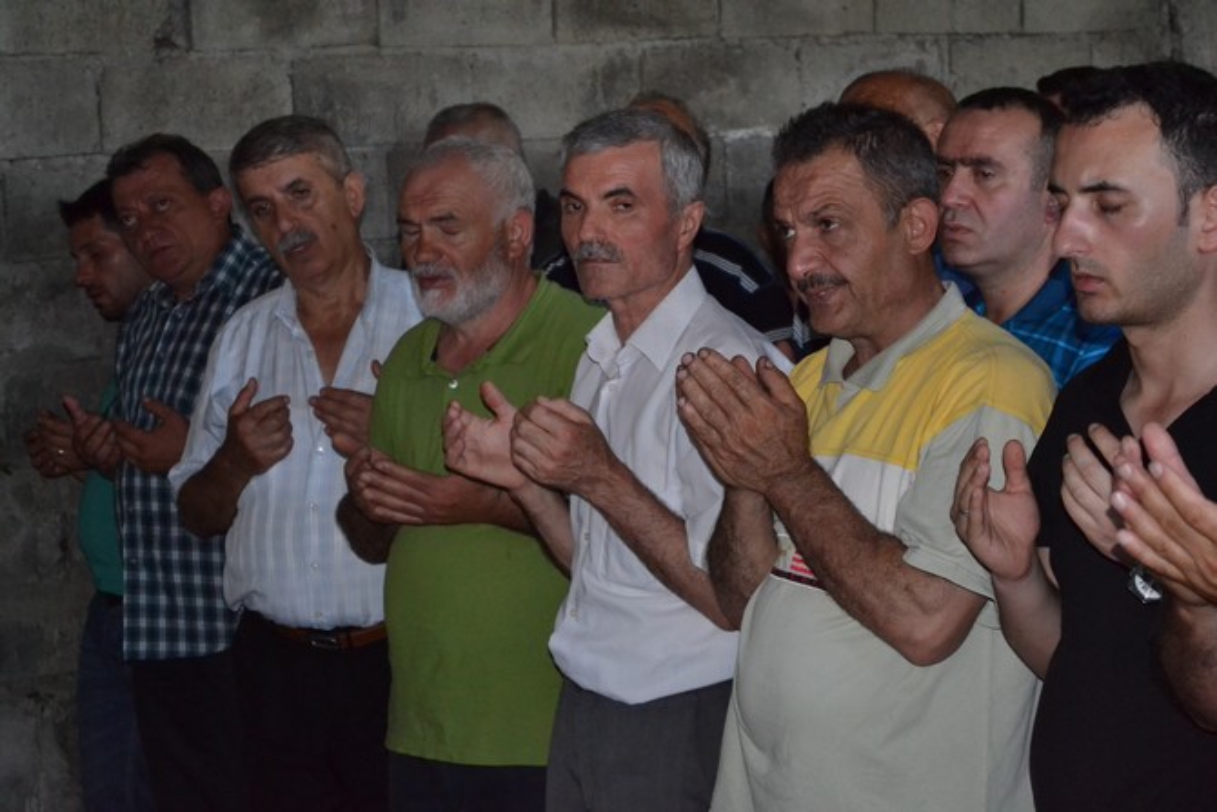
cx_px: 608
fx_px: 2789
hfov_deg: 24.6
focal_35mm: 82
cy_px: 406
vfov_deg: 16.6
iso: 3200
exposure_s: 1/60
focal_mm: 55
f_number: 5.6
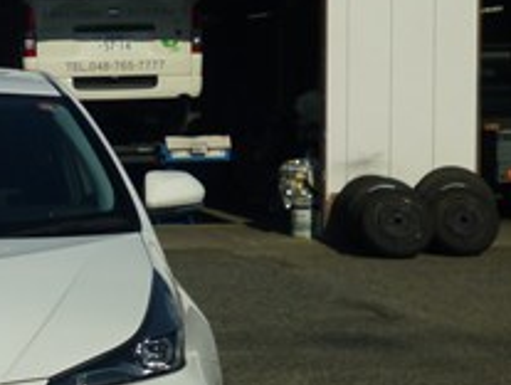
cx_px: -109
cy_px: 165
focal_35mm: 108
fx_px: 1597
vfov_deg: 13.7
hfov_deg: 17.3
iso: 100
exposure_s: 1/500
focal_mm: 6.3
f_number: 10
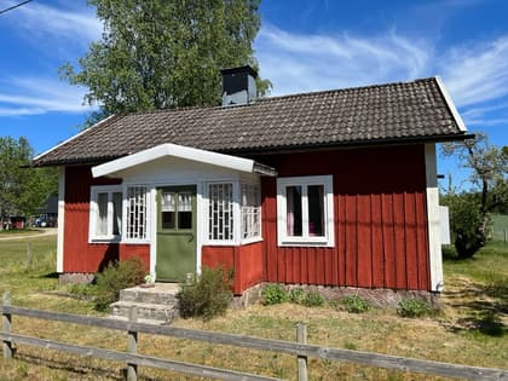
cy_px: 190
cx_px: 254
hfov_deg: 67.3
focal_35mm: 26
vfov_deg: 53.1
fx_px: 382
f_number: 1.5
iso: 50
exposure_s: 1/4831
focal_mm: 5.7
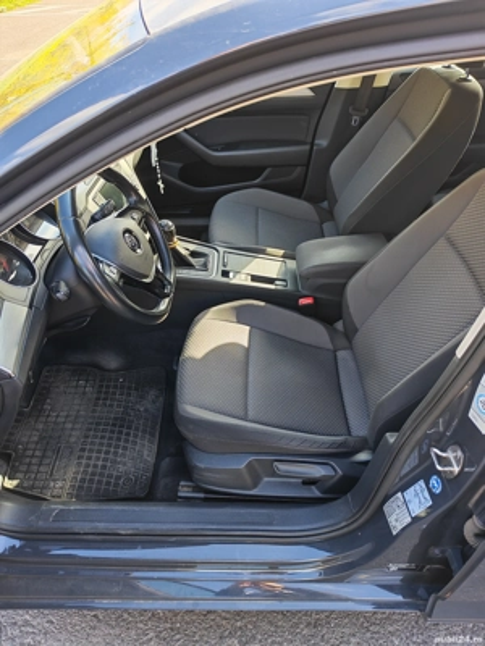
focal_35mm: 24
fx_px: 448
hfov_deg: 56.8
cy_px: 323
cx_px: 242
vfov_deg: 71.6
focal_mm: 6.12
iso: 50
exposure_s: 1/100
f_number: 1.9
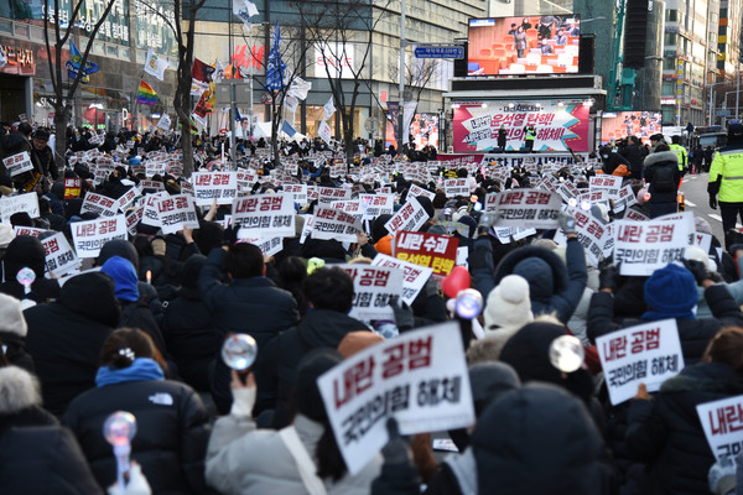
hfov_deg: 31.0
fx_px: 1341
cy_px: 248
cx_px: 372
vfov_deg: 20.9
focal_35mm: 65
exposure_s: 1/125
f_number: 4
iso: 250
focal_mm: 65
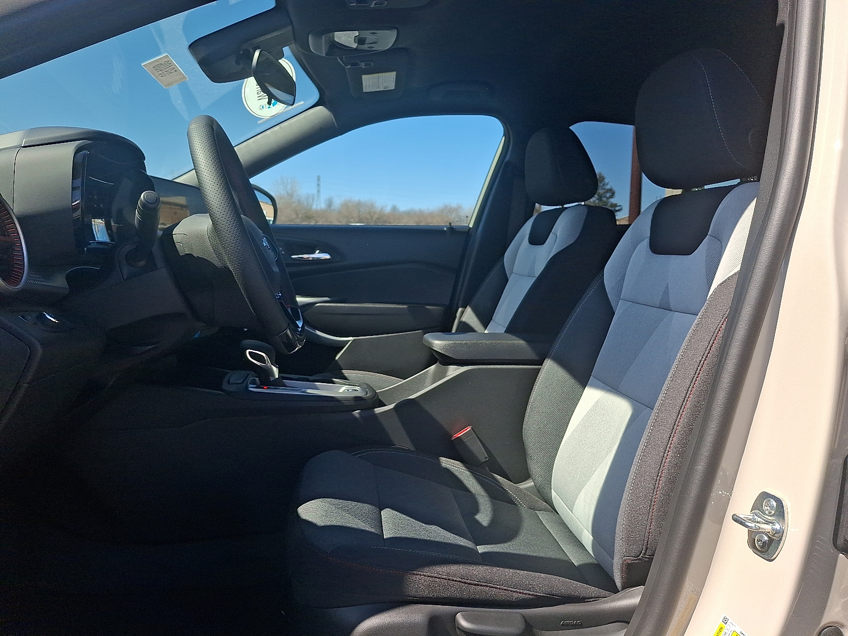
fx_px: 612
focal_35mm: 25
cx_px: 424
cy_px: 318
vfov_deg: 54.9
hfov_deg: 69.4
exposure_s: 1/1667
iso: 30
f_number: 1.8
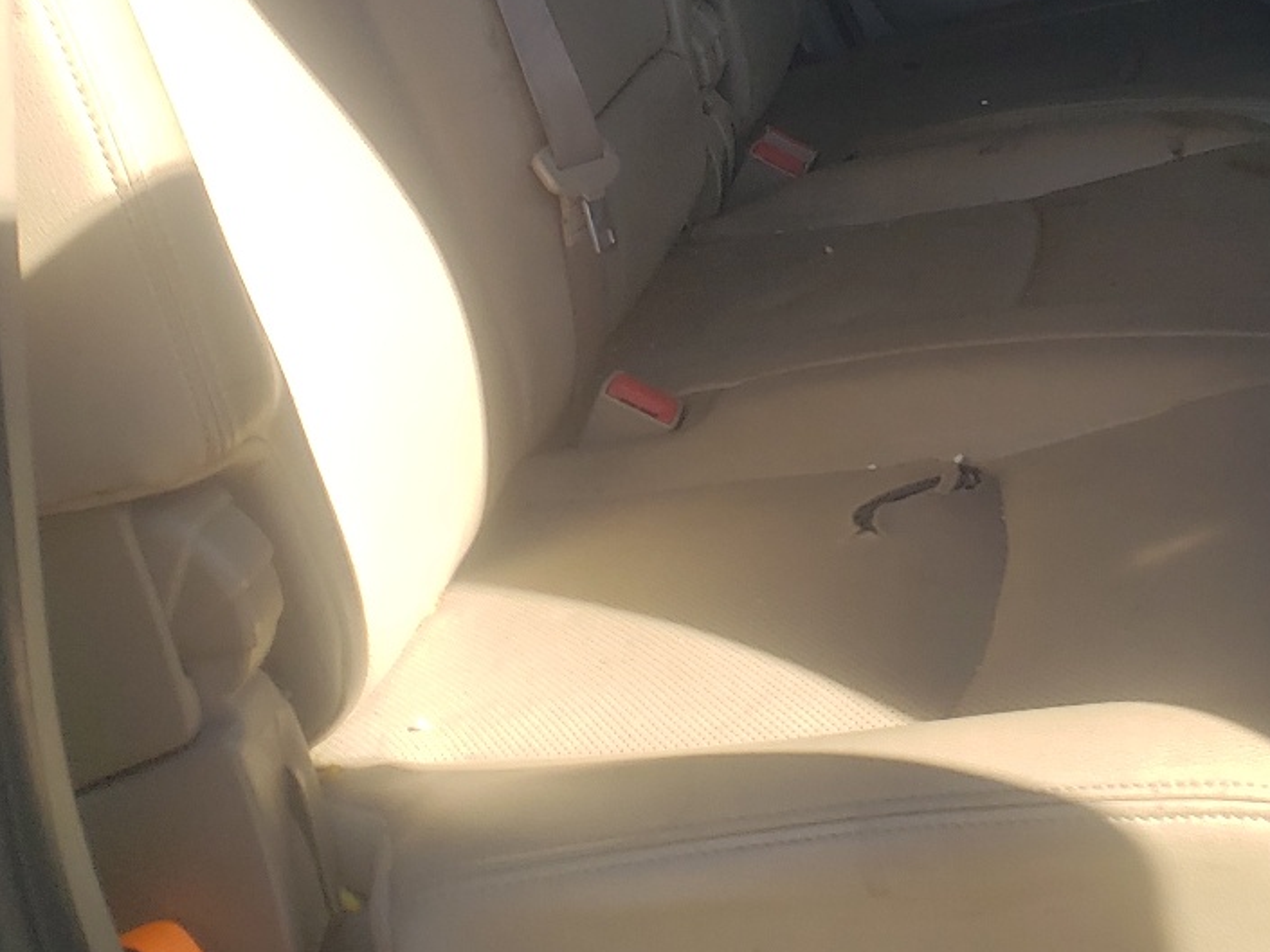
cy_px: 135
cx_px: 994
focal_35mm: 59
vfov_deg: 24.3
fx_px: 2165
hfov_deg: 31.9
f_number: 1.5
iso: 50
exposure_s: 1/833
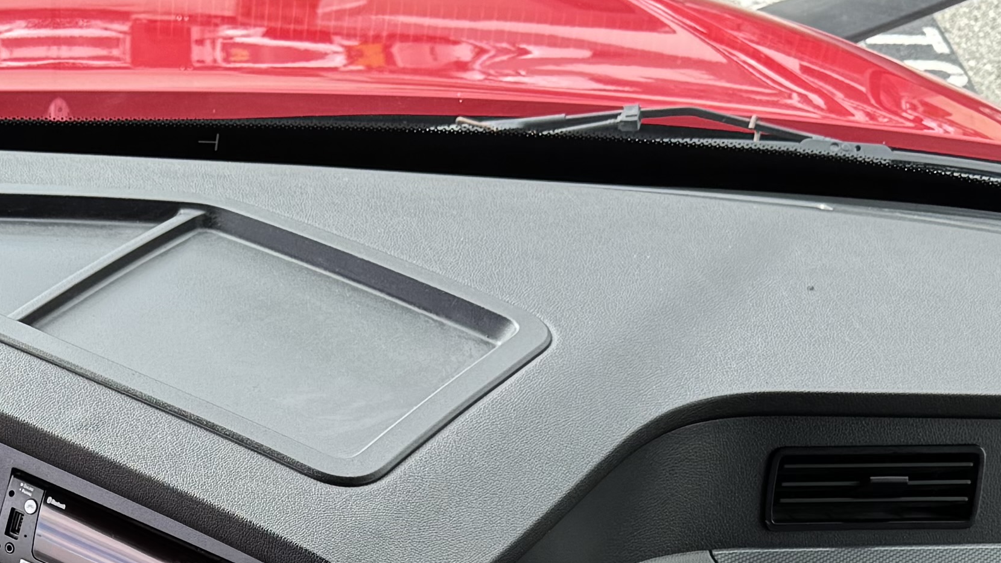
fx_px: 2389
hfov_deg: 23.1
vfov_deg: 12.5
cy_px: 926
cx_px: 106
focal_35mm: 90
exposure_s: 1/172
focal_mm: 6.76
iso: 64
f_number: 1.78
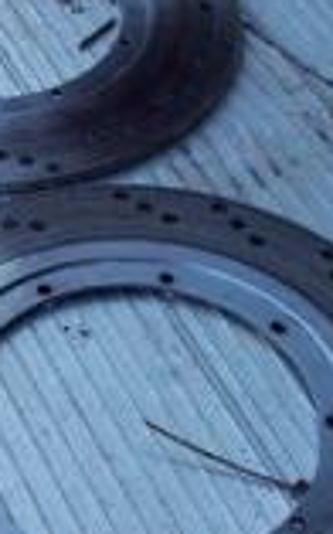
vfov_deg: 19.1
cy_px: 286
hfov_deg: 11.9
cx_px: 37
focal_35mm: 109
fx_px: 1584
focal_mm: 6
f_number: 2.7
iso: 80
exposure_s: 1/318
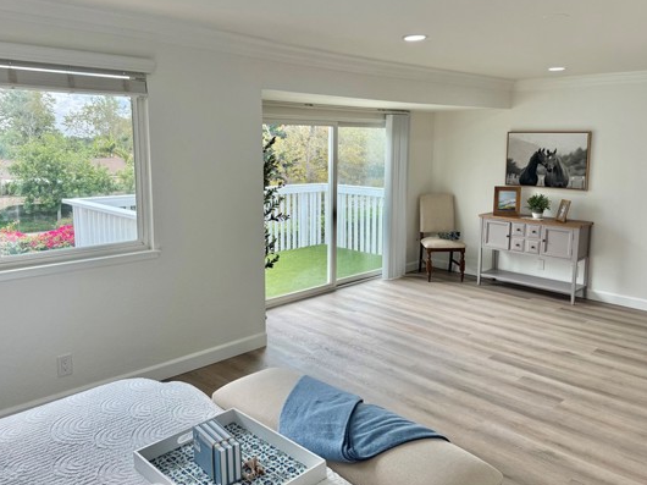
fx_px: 542
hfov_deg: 61.7
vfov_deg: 48.1
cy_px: 219
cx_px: 328
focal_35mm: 29
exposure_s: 1/622
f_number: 1.78
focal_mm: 6.76
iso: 80
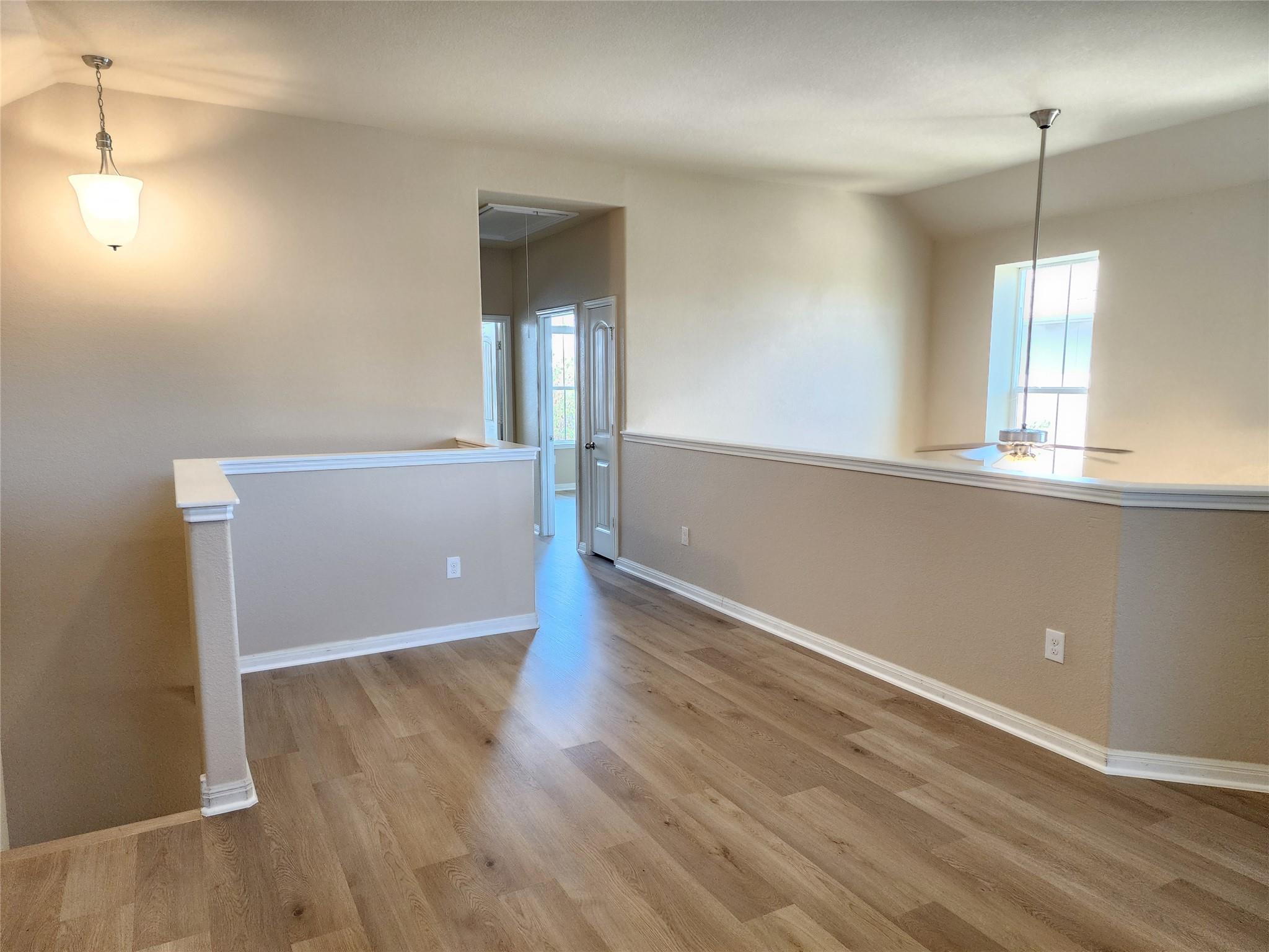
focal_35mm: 23
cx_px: 634
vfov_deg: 58.9
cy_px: 476
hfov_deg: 73.9
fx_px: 843
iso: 500
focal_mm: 6.4
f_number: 1.8
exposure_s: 1/120
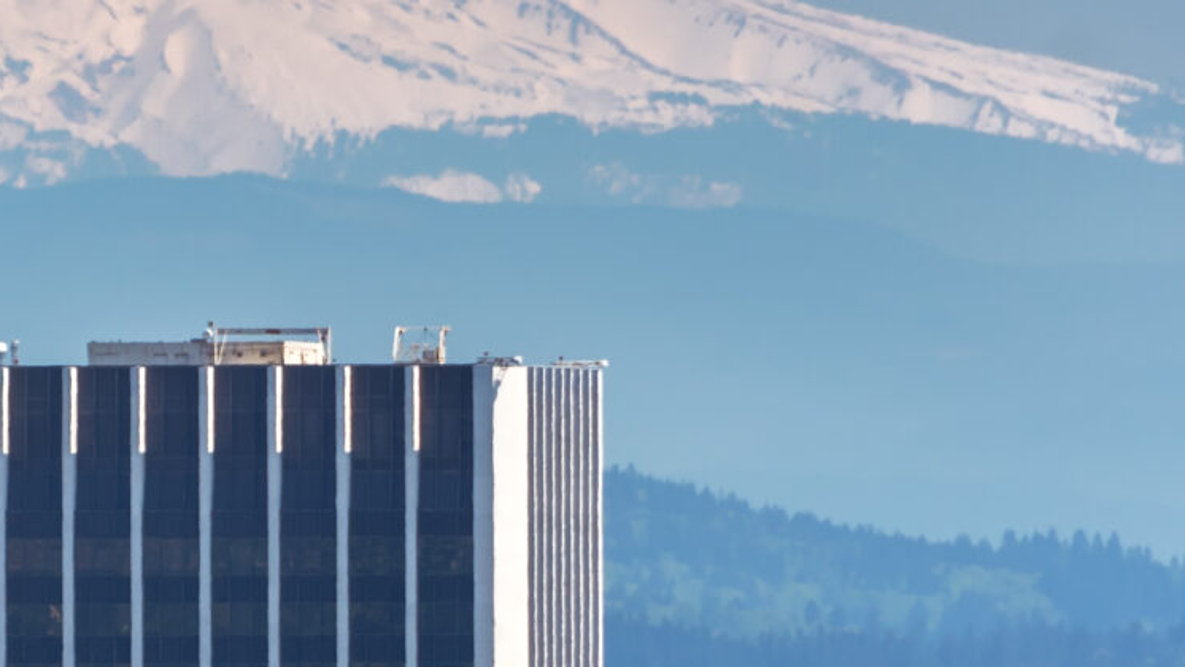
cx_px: -35
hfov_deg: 2.0
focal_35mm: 1079
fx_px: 33911
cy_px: 391
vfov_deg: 1.1
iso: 200
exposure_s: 1/640
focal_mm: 300
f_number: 8
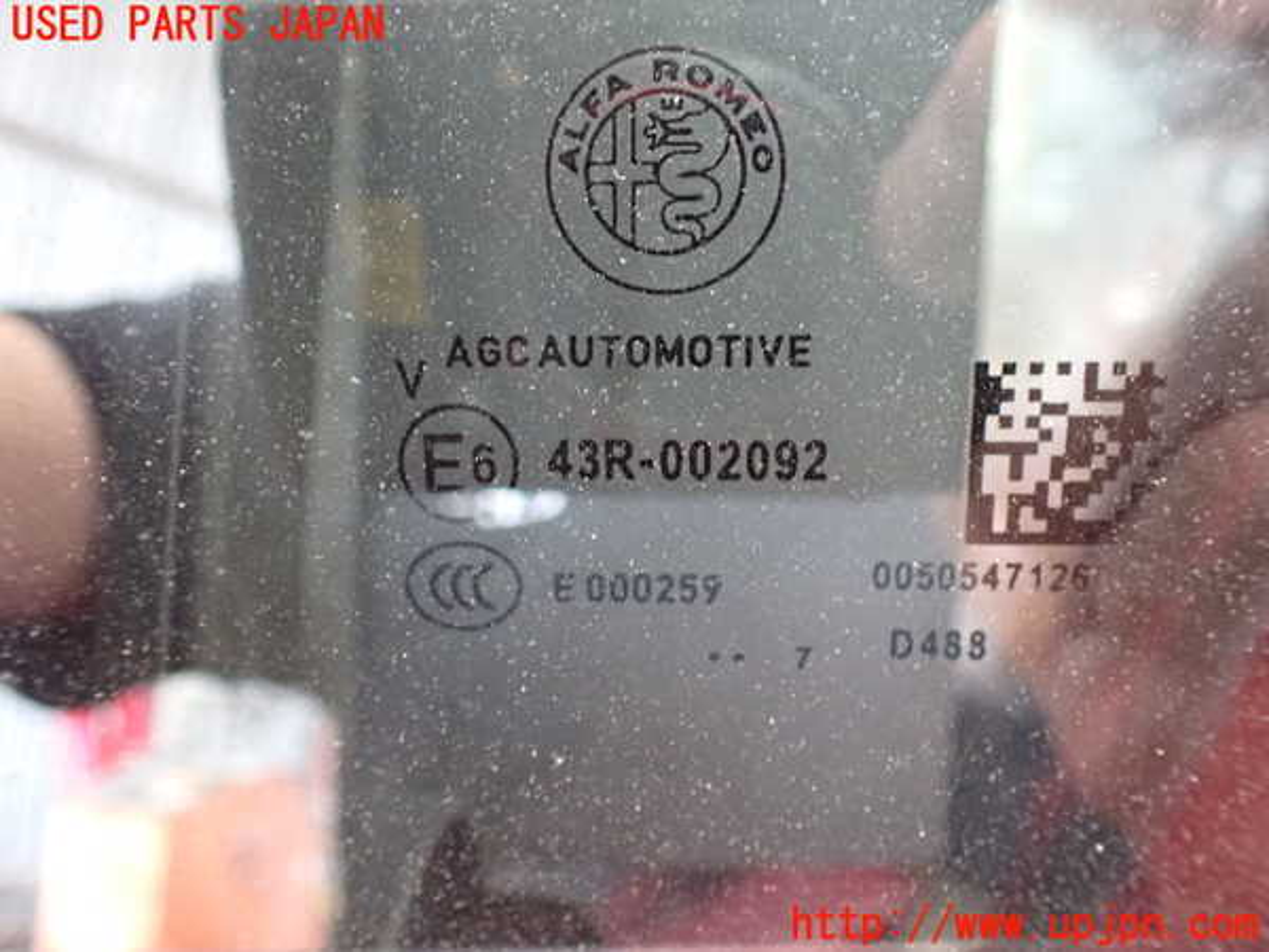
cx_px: 634
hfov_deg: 60.0
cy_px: 476
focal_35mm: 30
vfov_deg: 46.8
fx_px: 1100
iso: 1250
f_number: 2.3
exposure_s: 1/30
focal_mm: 5.4
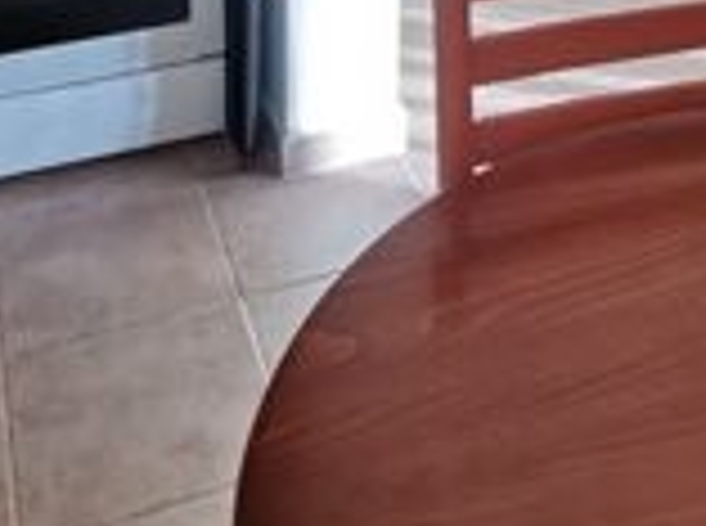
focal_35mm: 72
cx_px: 537
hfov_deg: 26.7
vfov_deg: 17.1
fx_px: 1465
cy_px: -387
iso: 64
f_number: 2.2
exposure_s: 1/99.9
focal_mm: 2.35
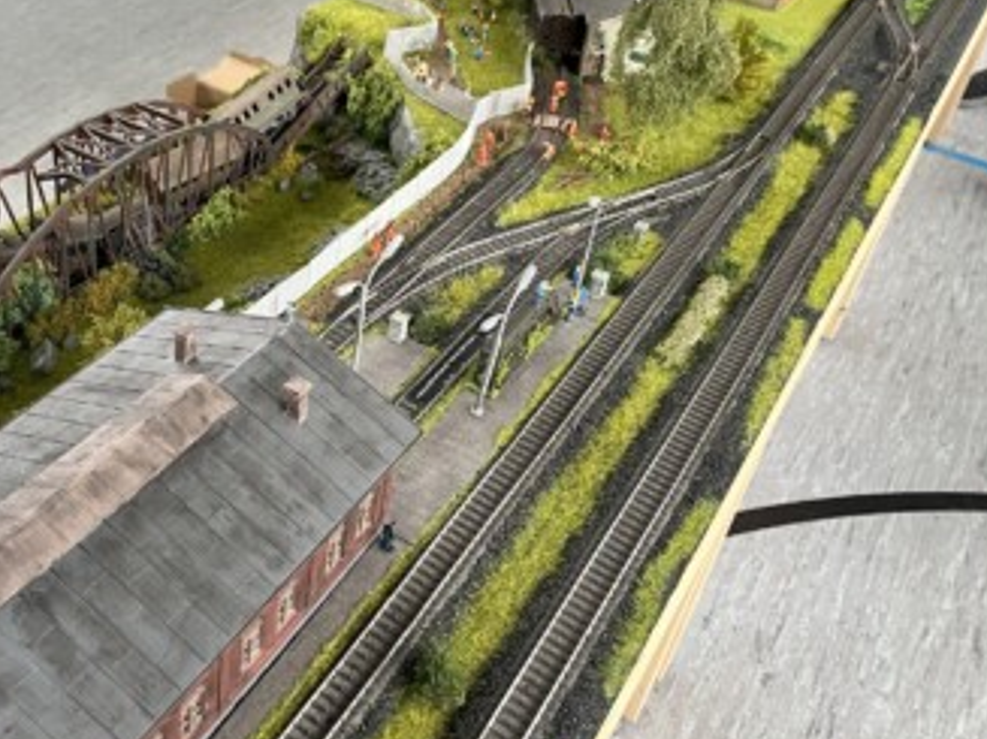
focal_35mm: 41
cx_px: 314
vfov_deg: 35.1
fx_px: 1169
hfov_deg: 45.0
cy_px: 351
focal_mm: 5.1
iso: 200
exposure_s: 1/60
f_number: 1.6
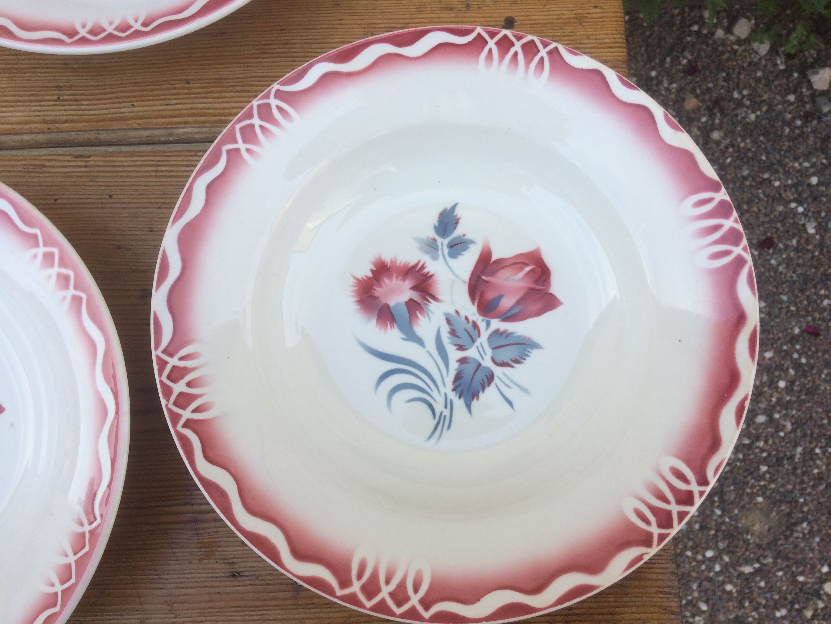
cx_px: 416
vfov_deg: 48.2
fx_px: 696
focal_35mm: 29
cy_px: 312
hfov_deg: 61.7
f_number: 2.2
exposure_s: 1/289
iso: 32
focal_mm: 4.15
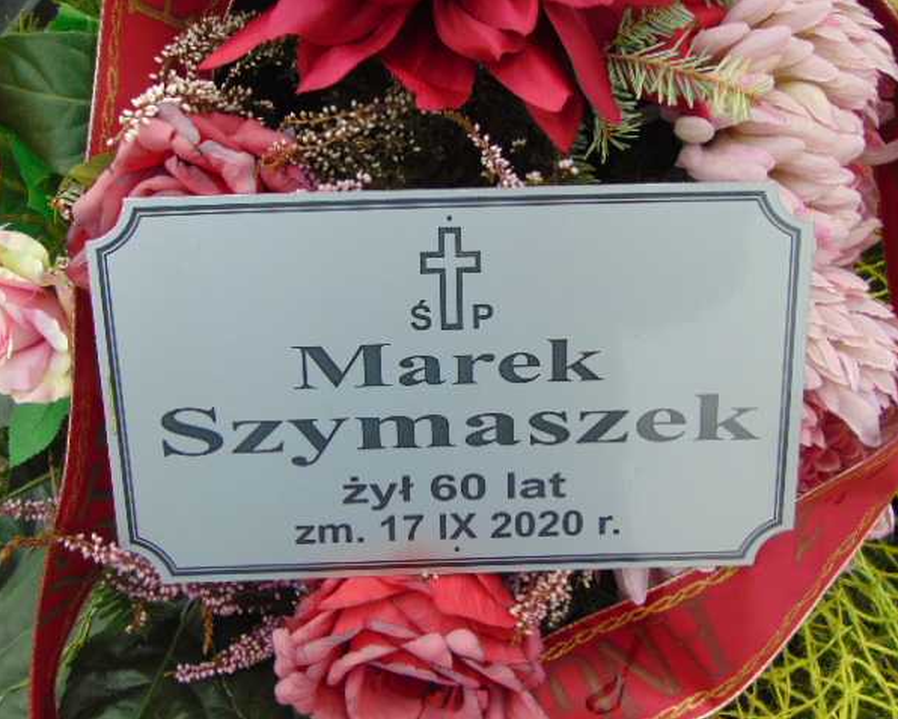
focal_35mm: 44
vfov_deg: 34.2
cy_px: 359
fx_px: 1170
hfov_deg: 42.0
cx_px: 429
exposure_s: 1/160
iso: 80
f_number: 3.3
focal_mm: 7.6
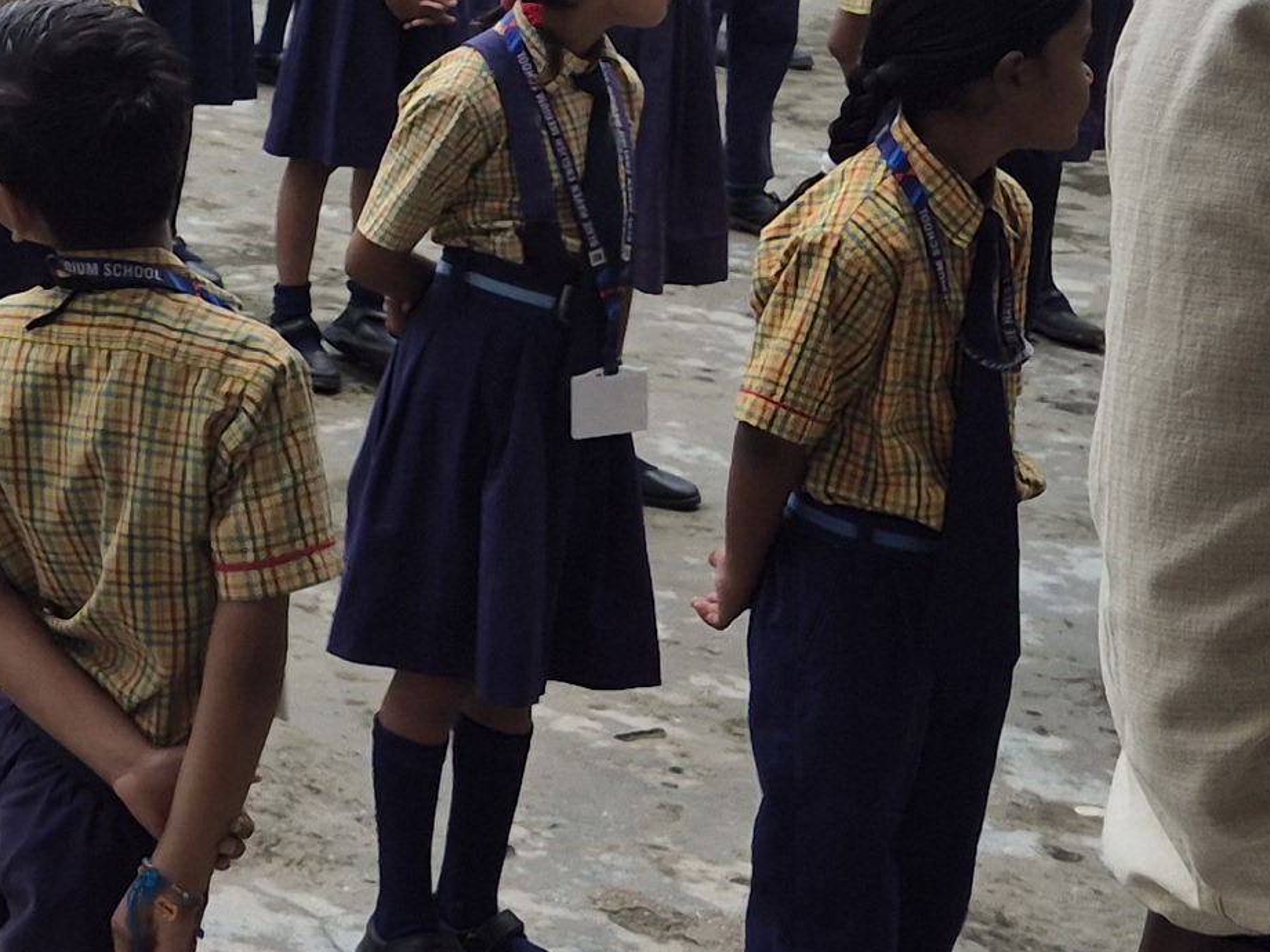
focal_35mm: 100
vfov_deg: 14.2
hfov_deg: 18.0
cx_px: -500
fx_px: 3669
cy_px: -273
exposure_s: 1/916
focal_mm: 5.4
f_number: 1.8
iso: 25
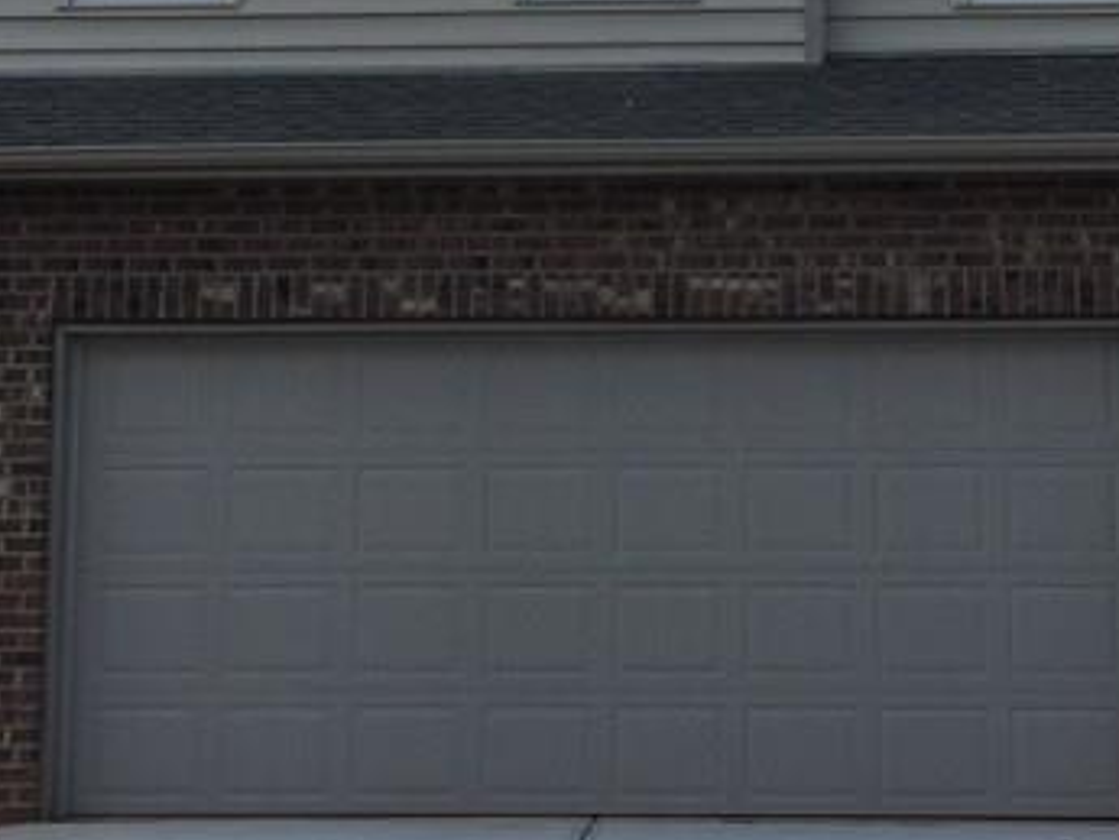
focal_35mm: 86
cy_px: 84
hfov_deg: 22.7
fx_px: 2781
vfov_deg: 16.9
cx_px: 701
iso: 32
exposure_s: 1/2198
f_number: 2.2
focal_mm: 4.15
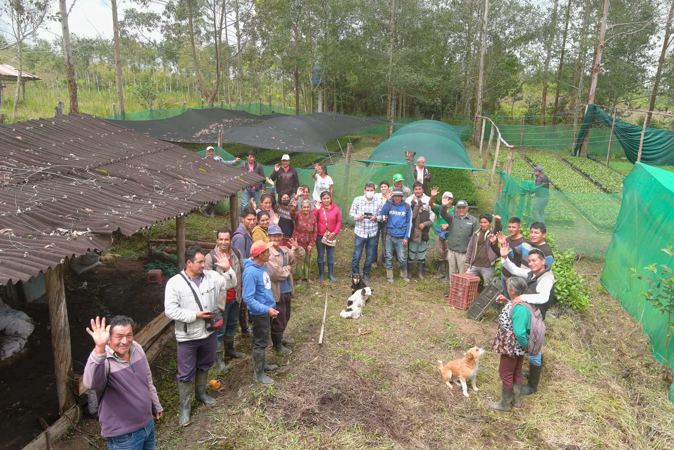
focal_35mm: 29
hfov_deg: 63.7
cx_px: 337
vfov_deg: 45.0
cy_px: 225
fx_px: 543
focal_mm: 10.57
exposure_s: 1/240
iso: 100
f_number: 2.8
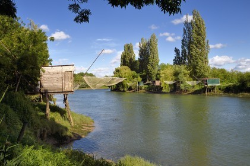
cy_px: 83
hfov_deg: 50.7
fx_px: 264
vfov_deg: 35.0
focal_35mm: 38
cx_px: 125
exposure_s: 1/250
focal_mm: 38
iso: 200
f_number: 18
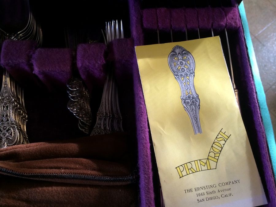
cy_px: 104
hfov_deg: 60.0
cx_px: 138
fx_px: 239
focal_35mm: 30
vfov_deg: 46.8
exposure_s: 1/30
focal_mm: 4.12
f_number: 2.2
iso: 125
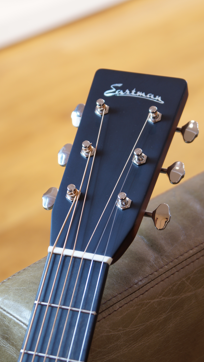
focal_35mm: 111
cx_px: 106
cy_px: 182
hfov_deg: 10.9
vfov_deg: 19.3
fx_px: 1067
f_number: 4.5
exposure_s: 1/5
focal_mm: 70
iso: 100
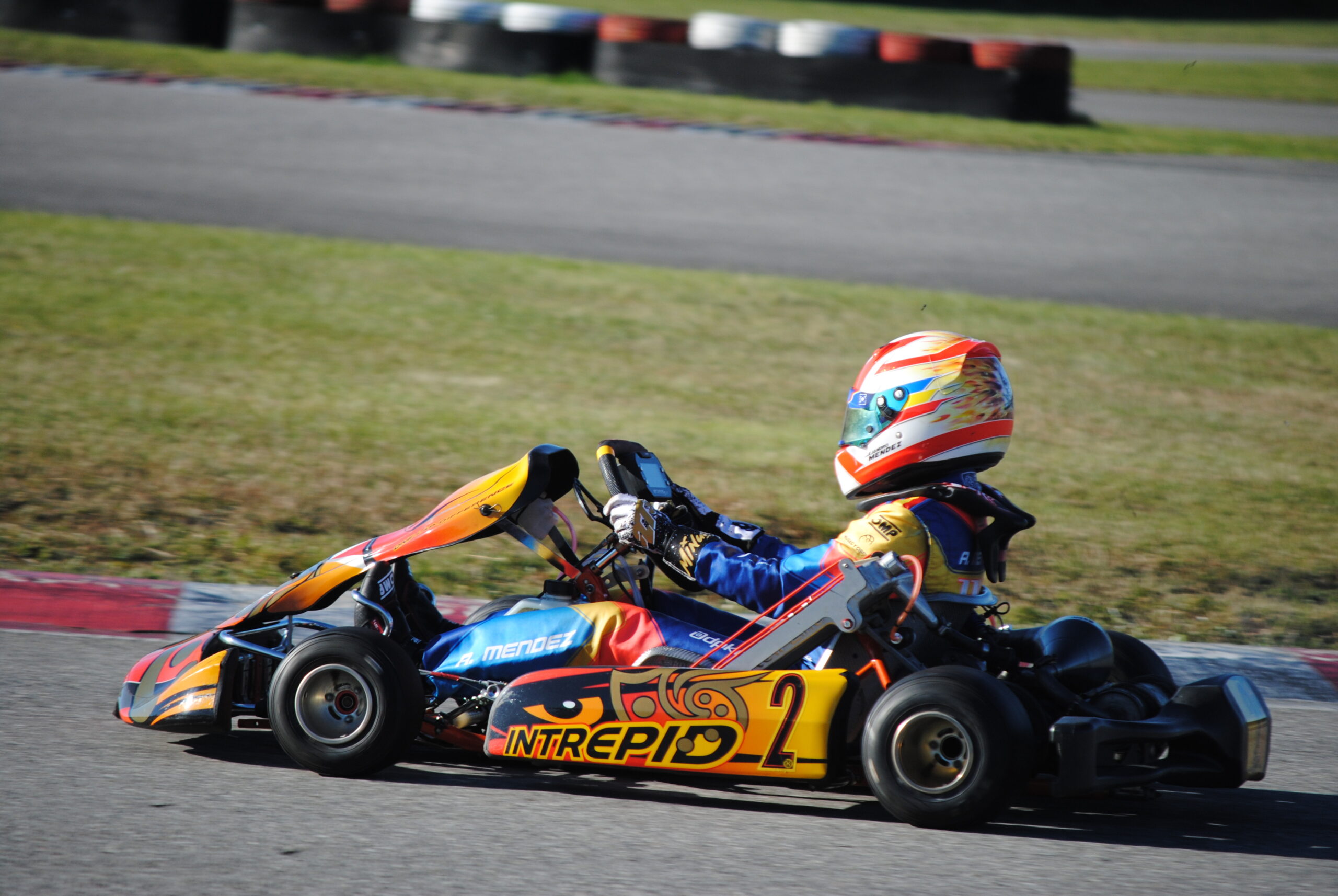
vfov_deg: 5.6
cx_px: 669
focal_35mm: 248
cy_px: 448
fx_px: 9210
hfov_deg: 8.3
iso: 200
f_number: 5.3
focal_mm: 165
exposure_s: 1/800
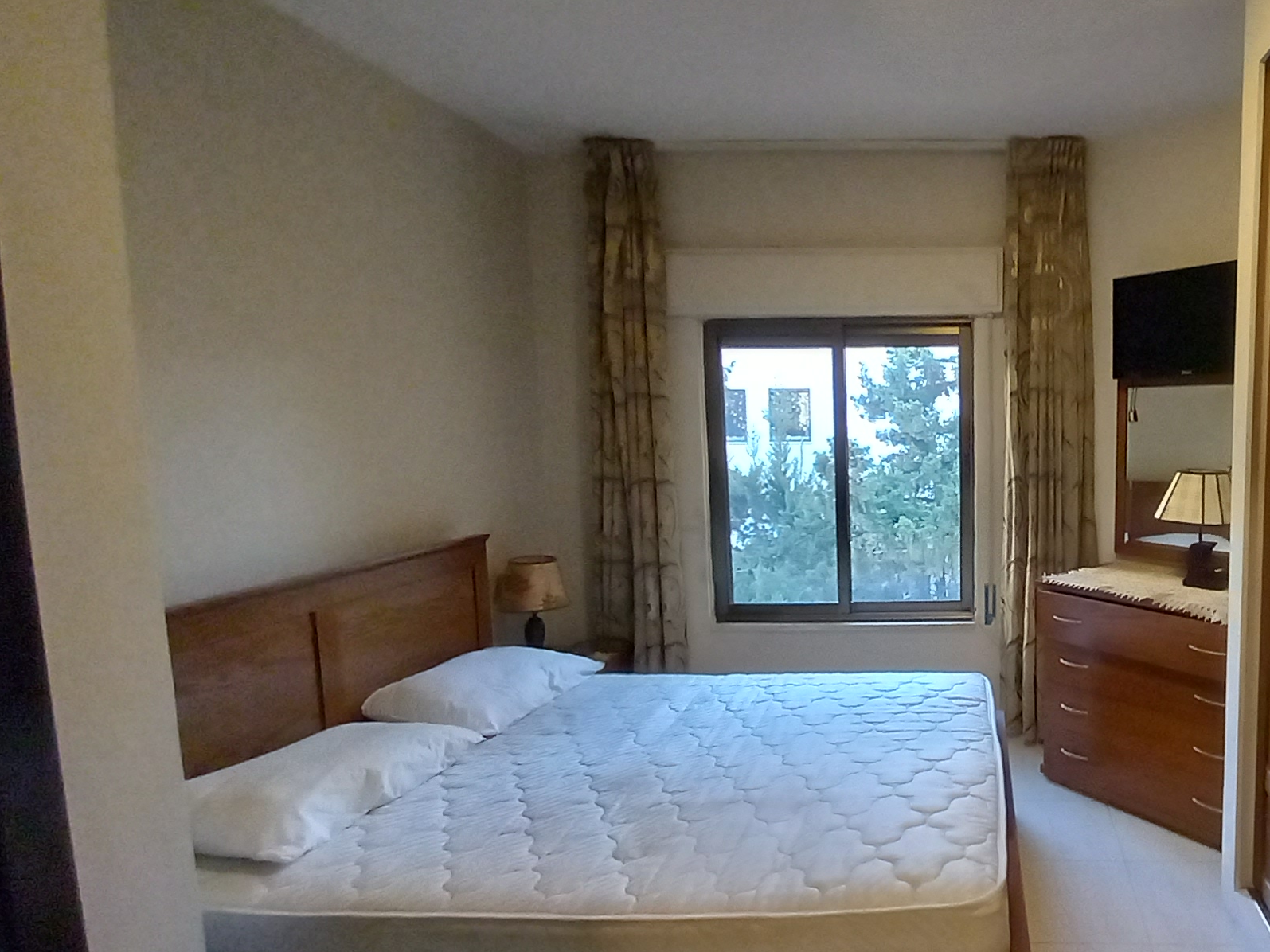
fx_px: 770
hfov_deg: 73.2
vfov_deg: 63.3
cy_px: 526
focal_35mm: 21
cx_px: 959
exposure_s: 1/24
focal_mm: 1.13
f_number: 2.2
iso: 320
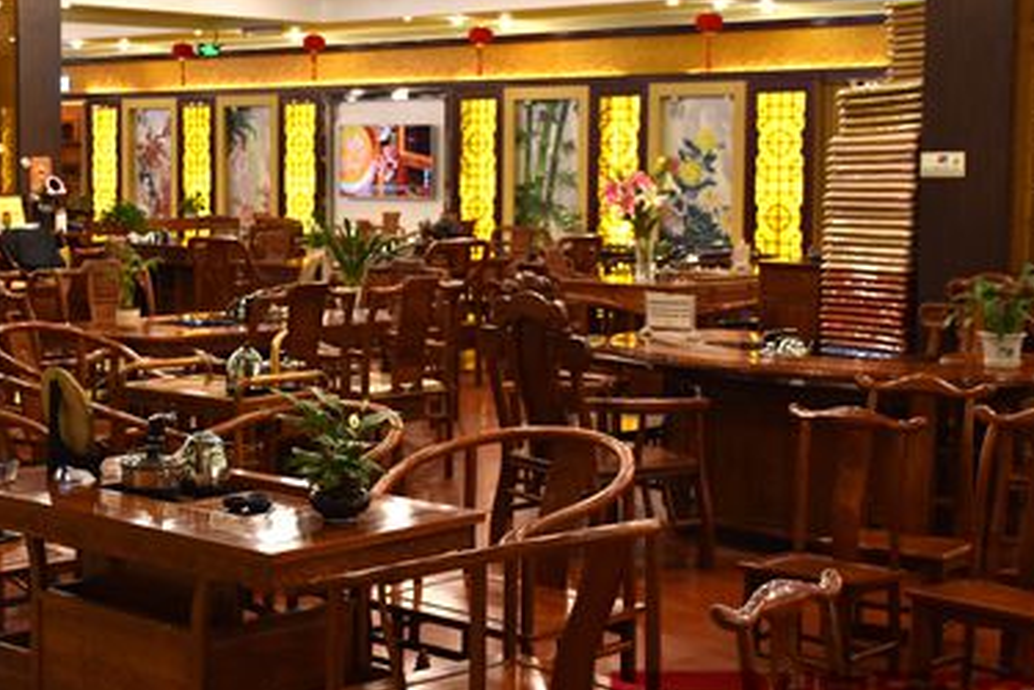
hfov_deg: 30.7
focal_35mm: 65
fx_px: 1861
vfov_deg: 21.0
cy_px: 282
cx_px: 314
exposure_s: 1/80
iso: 800
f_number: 4.5
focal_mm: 27
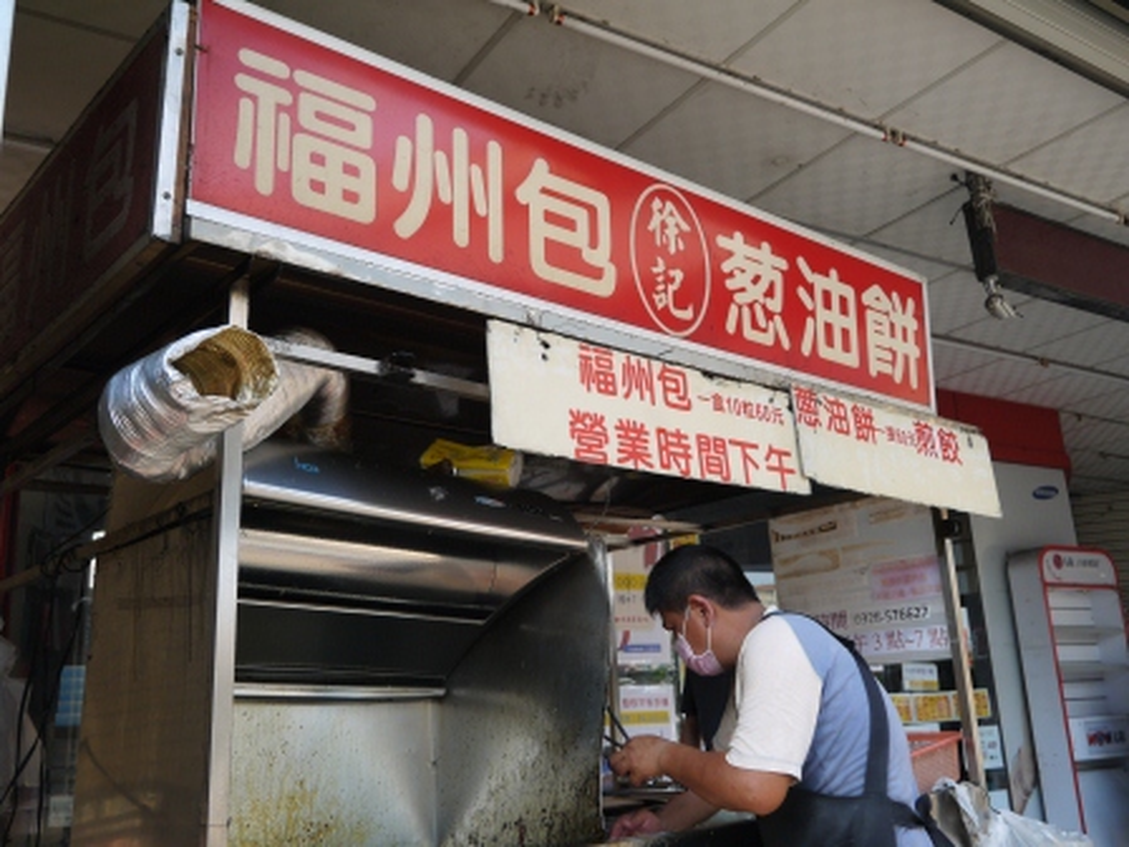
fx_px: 1044
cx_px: 564
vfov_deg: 44.2
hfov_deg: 56.8
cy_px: 424
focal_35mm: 32
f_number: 4
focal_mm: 16
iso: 160
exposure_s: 1/100
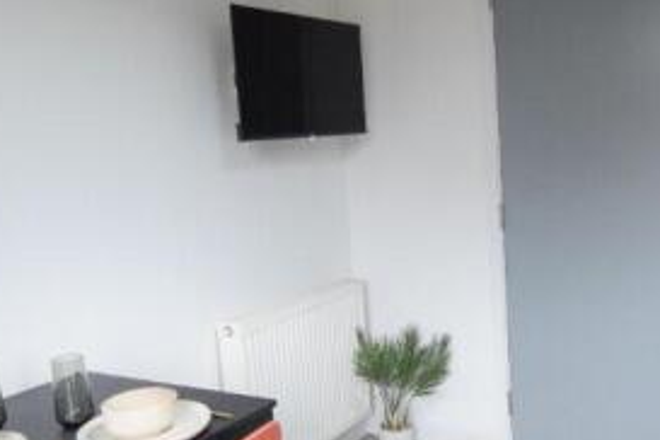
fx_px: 660
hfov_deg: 53.0
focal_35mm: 36
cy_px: 253
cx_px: 369
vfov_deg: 36.8
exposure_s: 1/60
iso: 2800
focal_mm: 10
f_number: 3.5
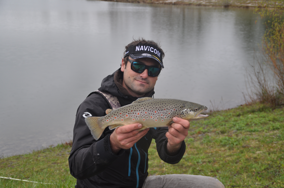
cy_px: 94
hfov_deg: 41.2
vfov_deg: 28.0
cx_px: 142
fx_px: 378
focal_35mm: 48
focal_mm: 32
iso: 200
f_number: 4.2
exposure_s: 1/500
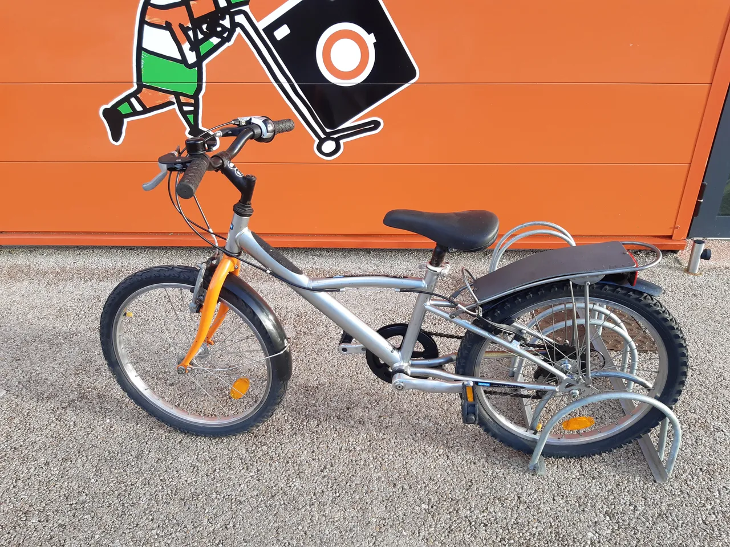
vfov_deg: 53.1
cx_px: 365
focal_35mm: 26
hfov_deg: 67.3
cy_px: 274
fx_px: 548
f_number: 1.7
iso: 40
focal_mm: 3.92
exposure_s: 1/259
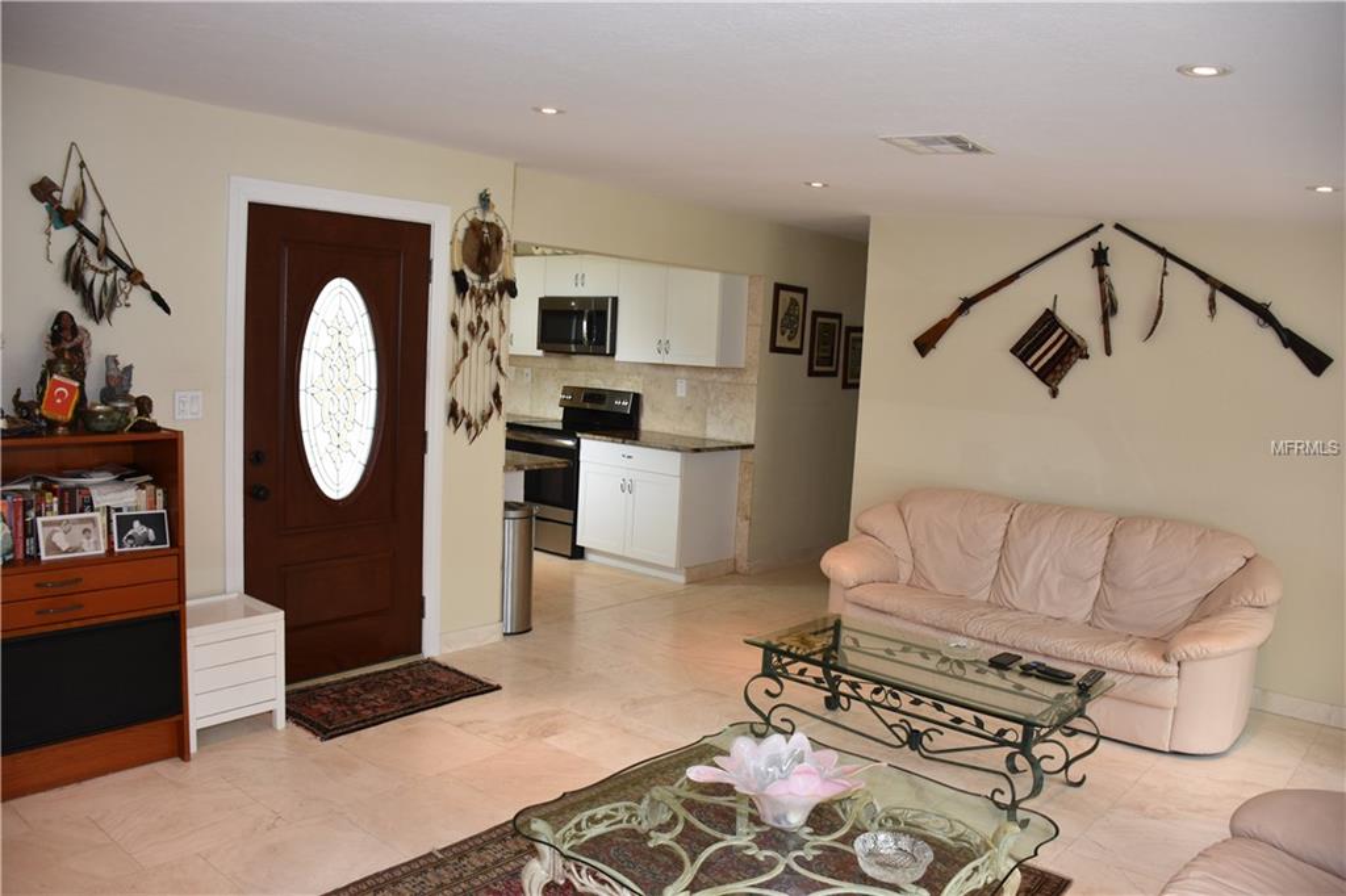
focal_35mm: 27
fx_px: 1009
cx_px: 673
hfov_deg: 67.4
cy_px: 448
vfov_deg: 47.9
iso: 360
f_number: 4
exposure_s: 1/60
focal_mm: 18
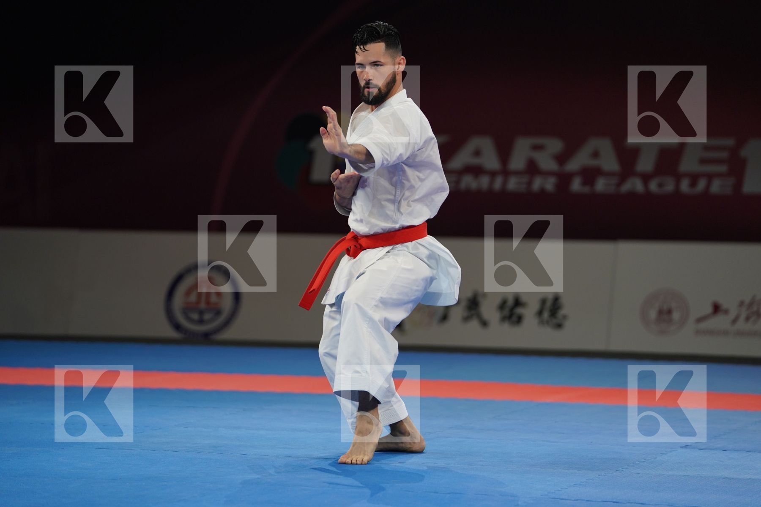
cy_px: 254
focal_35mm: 165
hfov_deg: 12.5
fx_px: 3488
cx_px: 380
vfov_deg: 8.3
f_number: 2.8
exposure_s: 1/500
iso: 640
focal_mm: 165
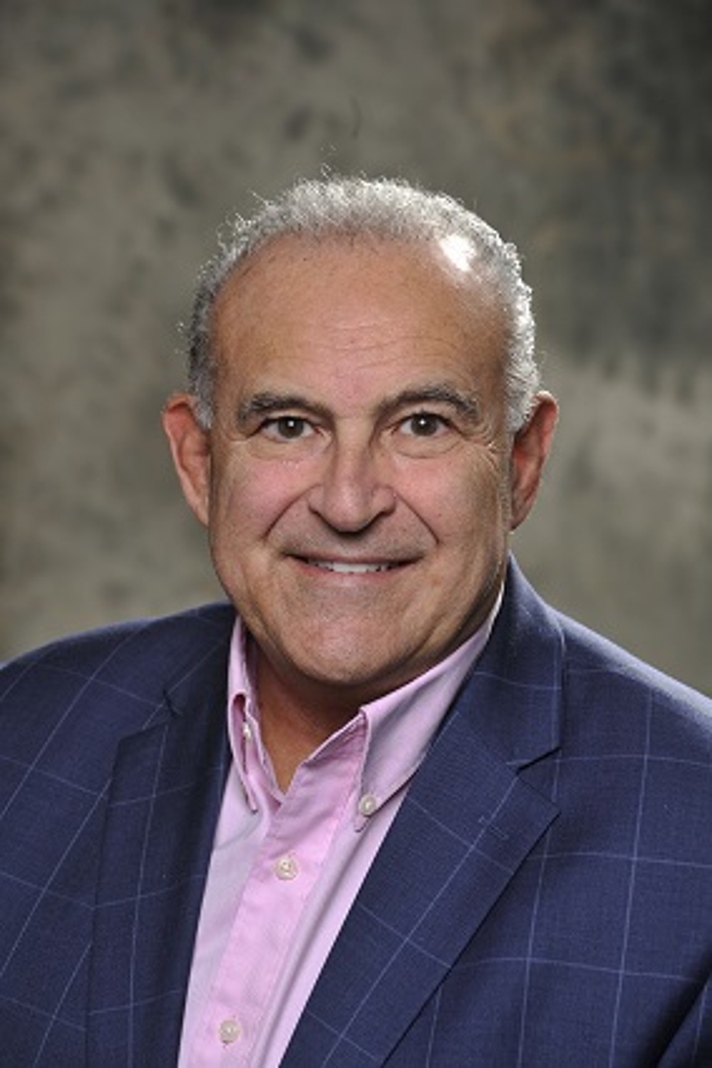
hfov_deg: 9.8
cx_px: 356
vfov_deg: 14.7
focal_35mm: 140
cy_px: 534
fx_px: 4153
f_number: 7.1
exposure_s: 1/125
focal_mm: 140
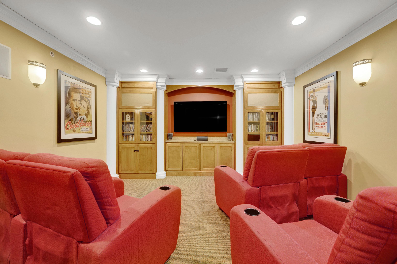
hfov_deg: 98.6
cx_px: 198
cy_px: 132
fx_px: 171
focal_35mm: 16
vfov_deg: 75.4
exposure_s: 1/1.67
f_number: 7.1
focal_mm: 15.5
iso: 250
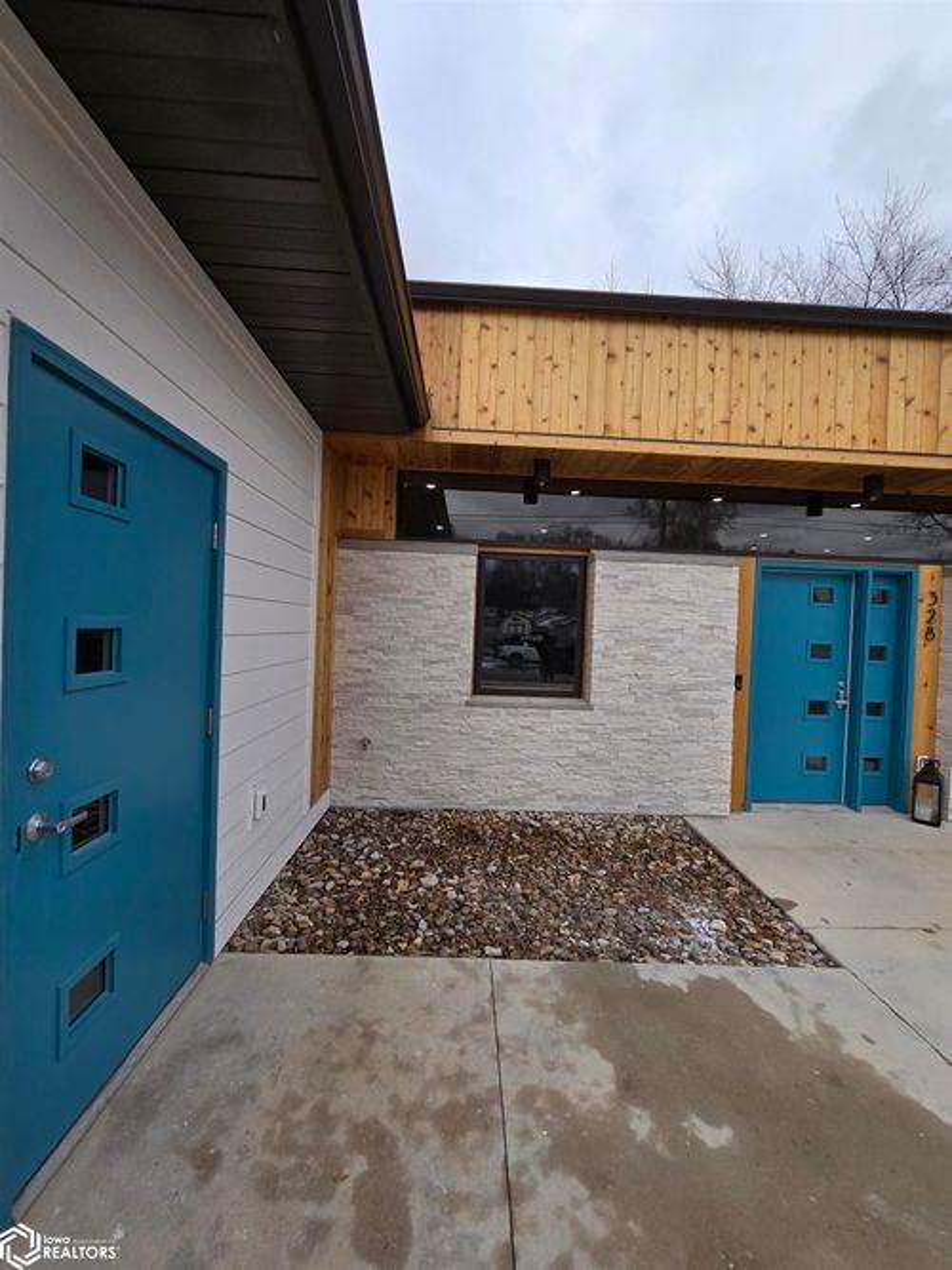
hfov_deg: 89.9
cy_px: 635
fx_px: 477
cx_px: 476
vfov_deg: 106.2
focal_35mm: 13
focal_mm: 2.2
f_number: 2.2
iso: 100
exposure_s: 1/2000
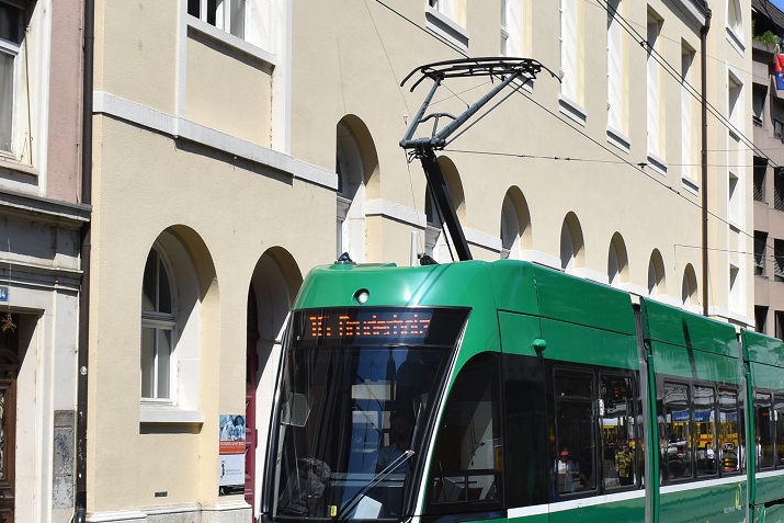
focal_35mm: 75
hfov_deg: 26.8
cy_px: 314
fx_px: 1634
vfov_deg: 18.2
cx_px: 537
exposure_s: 1/400
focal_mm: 24
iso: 200
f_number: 10
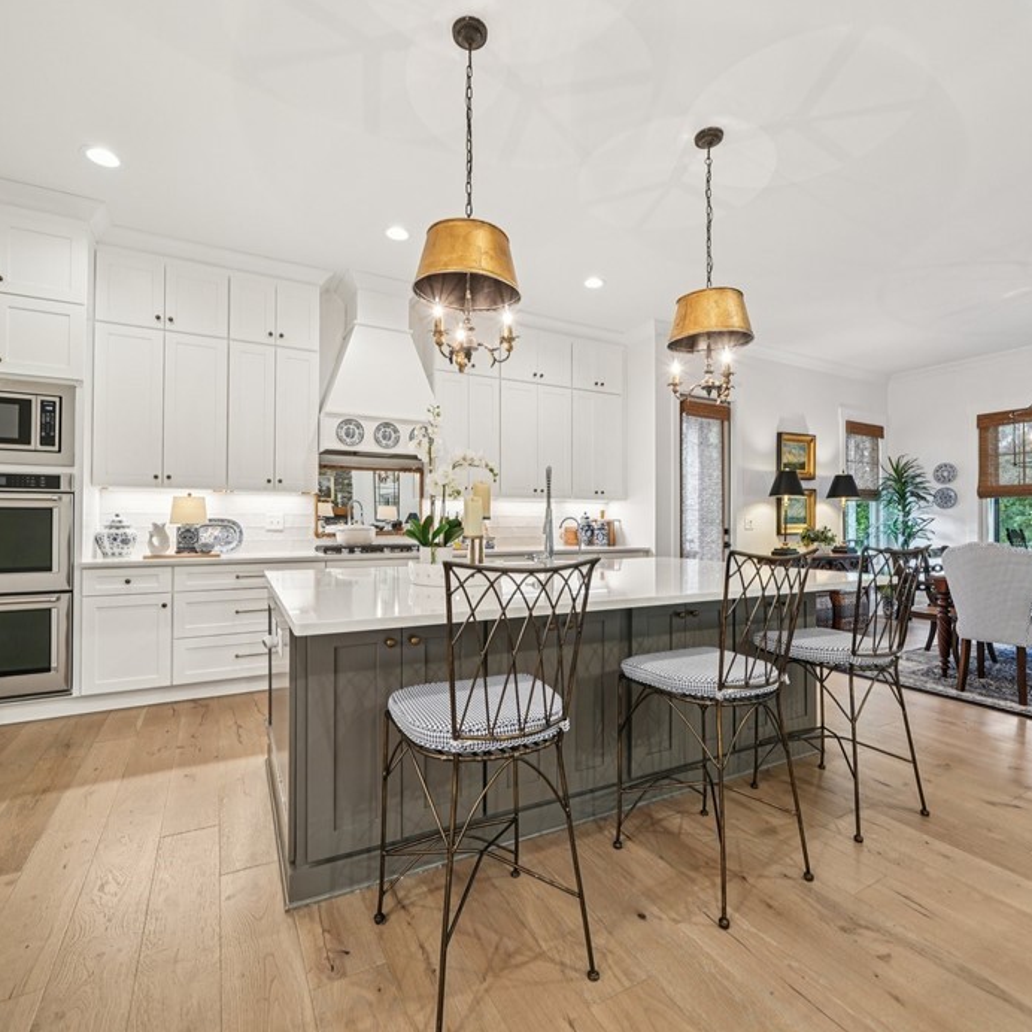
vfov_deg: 87.4
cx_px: 534
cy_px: 509
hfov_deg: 87.4
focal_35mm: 16
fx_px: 540
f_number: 7.1
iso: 400
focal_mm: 12
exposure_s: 1/5
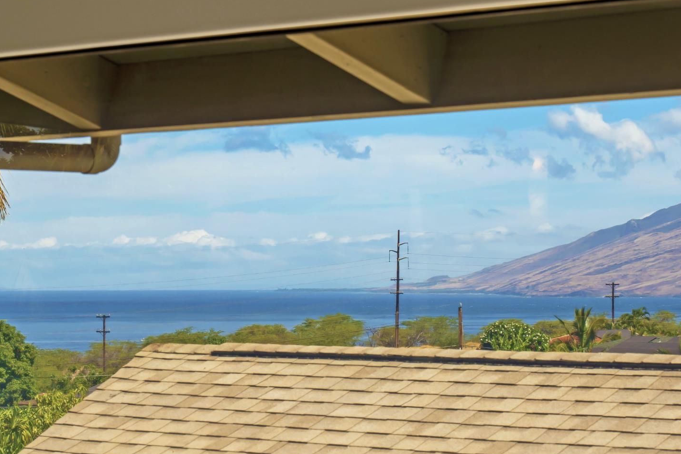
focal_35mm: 132
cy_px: 280
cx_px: 286
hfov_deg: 15.5
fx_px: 2497
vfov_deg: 10.4
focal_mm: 68
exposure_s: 1/80
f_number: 8
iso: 100
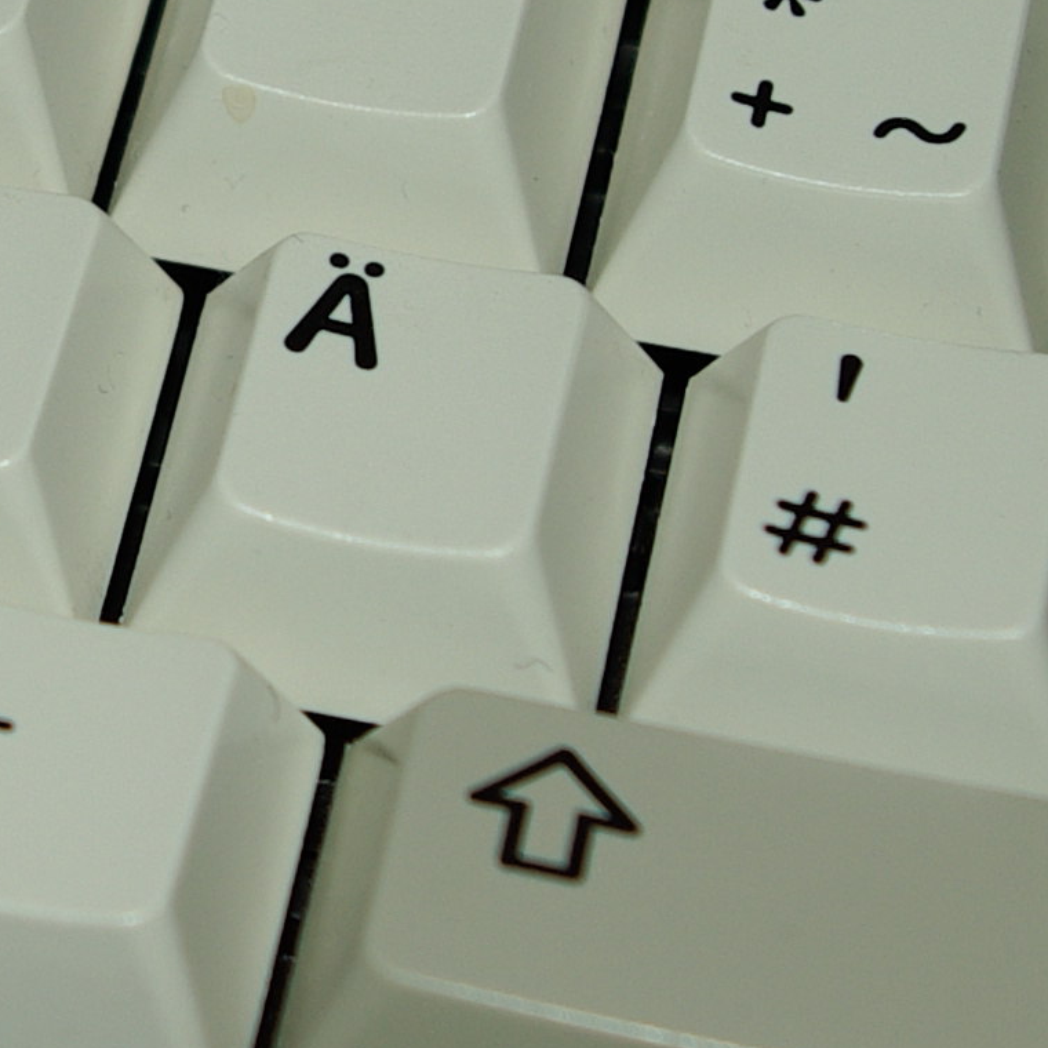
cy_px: 161
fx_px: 6234
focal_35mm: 182
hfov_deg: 9.5
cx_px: -252
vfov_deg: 9.6
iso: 100
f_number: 4
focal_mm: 28
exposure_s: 1/45
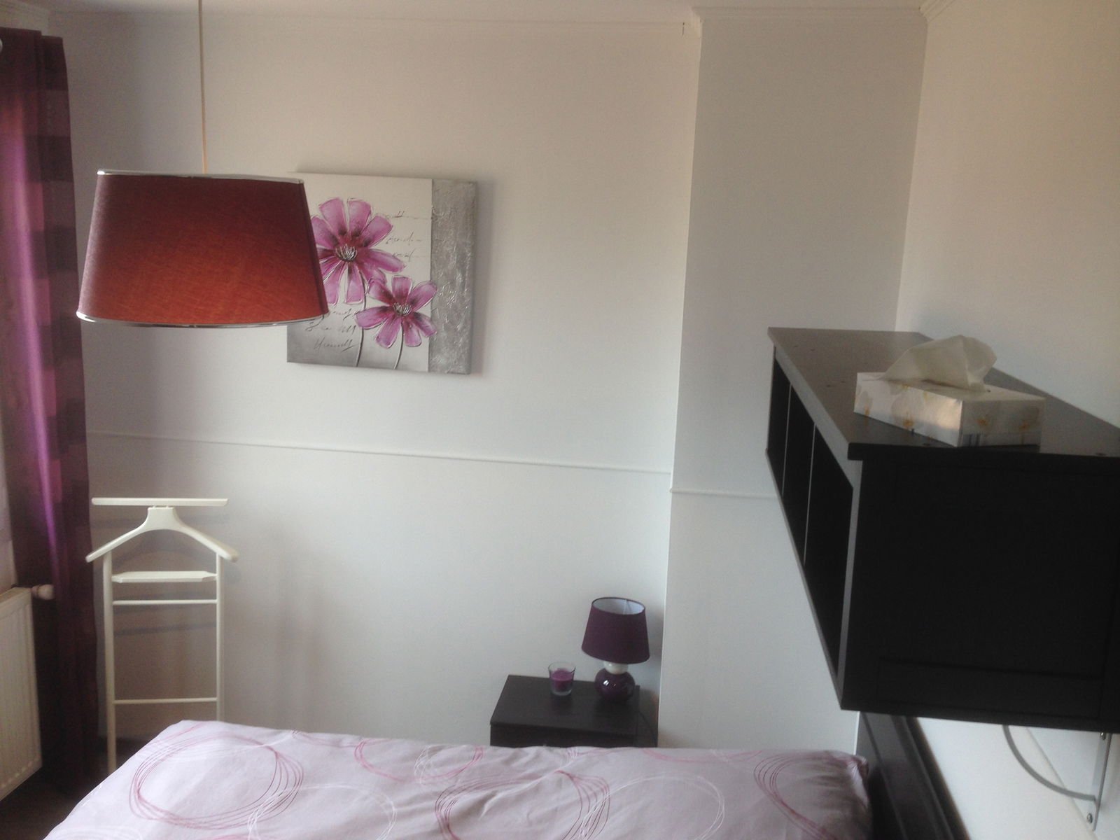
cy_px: 420
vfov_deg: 42.9
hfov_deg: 55.4
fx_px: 1068
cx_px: 560
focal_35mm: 33
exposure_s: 1/40
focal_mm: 4.12
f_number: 2.4
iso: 50
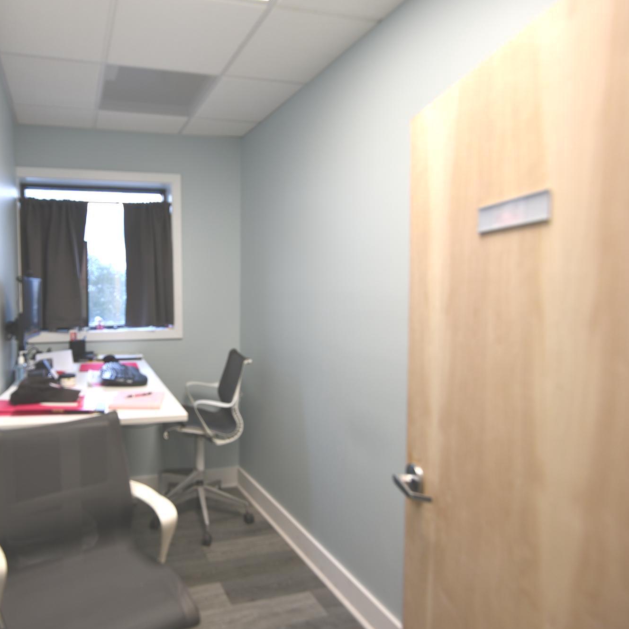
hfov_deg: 68.6
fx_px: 432
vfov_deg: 72.1
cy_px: 314
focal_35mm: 21
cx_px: 178
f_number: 4.5
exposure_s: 1/80
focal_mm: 16
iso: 400
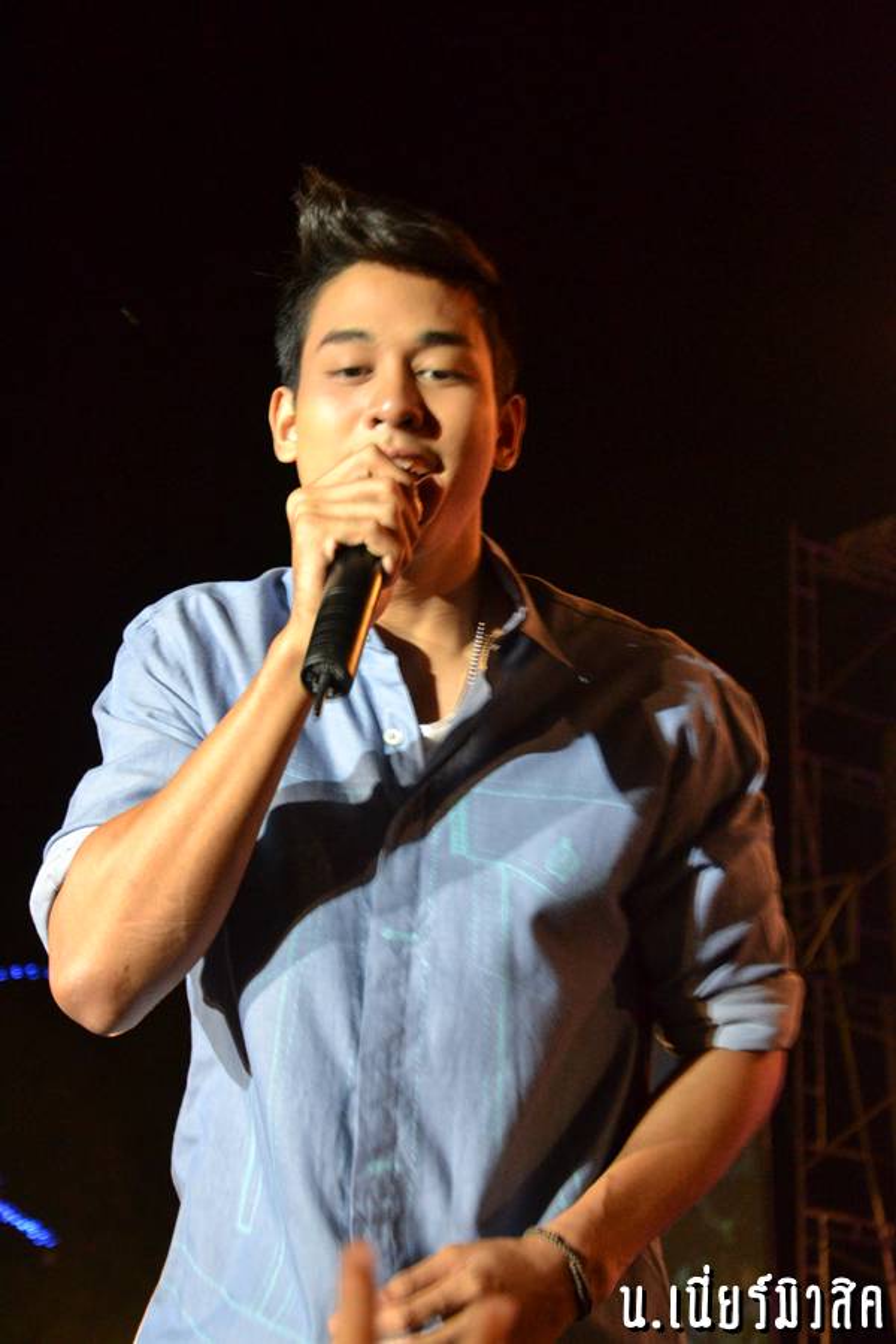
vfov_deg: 23.4
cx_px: 448
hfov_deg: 15.7
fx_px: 3248
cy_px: 672
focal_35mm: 87
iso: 3200
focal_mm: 58
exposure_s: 1/100
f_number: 5
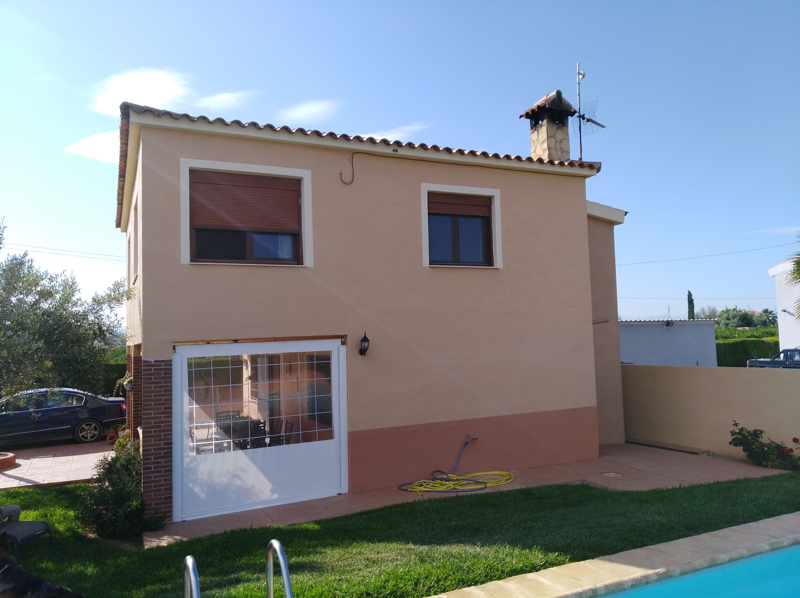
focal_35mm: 26
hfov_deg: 67.4
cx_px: 400
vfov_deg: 53.0
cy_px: 299
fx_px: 600
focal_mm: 3.83
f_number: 2.2
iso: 100
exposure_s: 1/801
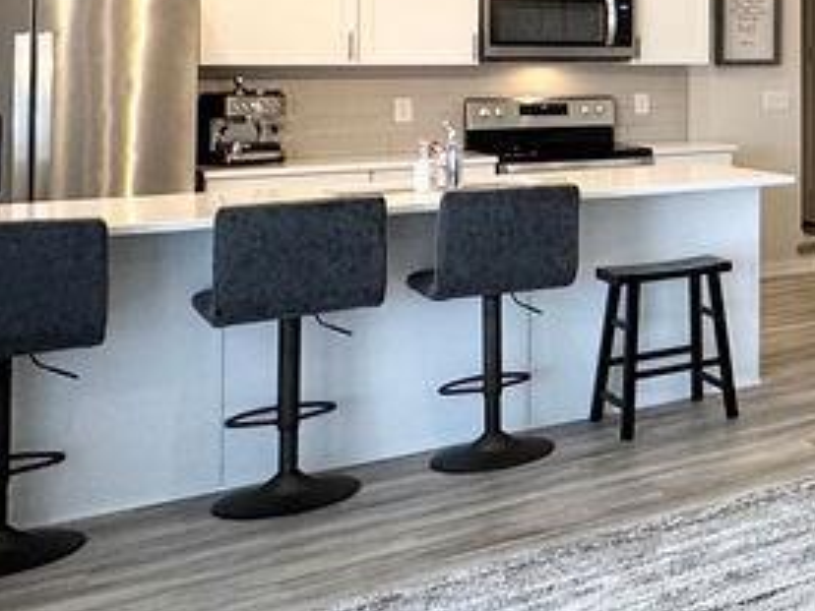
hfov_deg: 27.4
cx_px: 1178
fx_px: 1224
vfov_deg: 26.9
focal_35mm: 52
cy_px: 47
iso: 125
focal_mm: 2.22
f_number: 2.2
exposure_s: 1/120
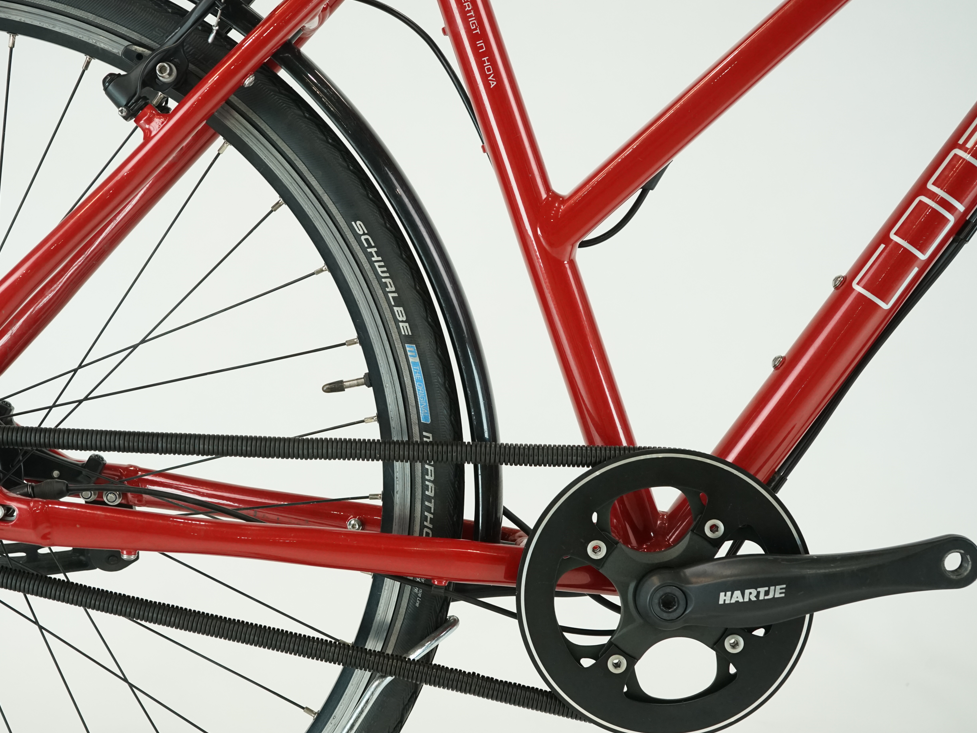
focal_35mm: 54
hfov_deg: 35.4
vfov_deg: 27.0
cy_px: 379
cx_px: 399
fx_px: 1524
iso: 1600
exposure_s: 1/200
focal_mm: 46
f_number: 6.3
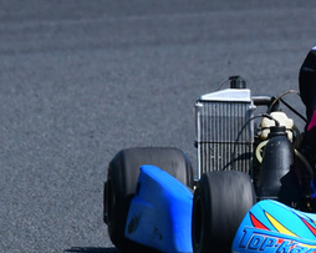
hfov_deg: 1.0
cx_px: 348
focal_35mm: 2038
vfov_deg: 0.8
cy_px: 60
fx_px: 19053
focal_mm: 460
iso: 500
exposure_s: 1/640
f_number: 11
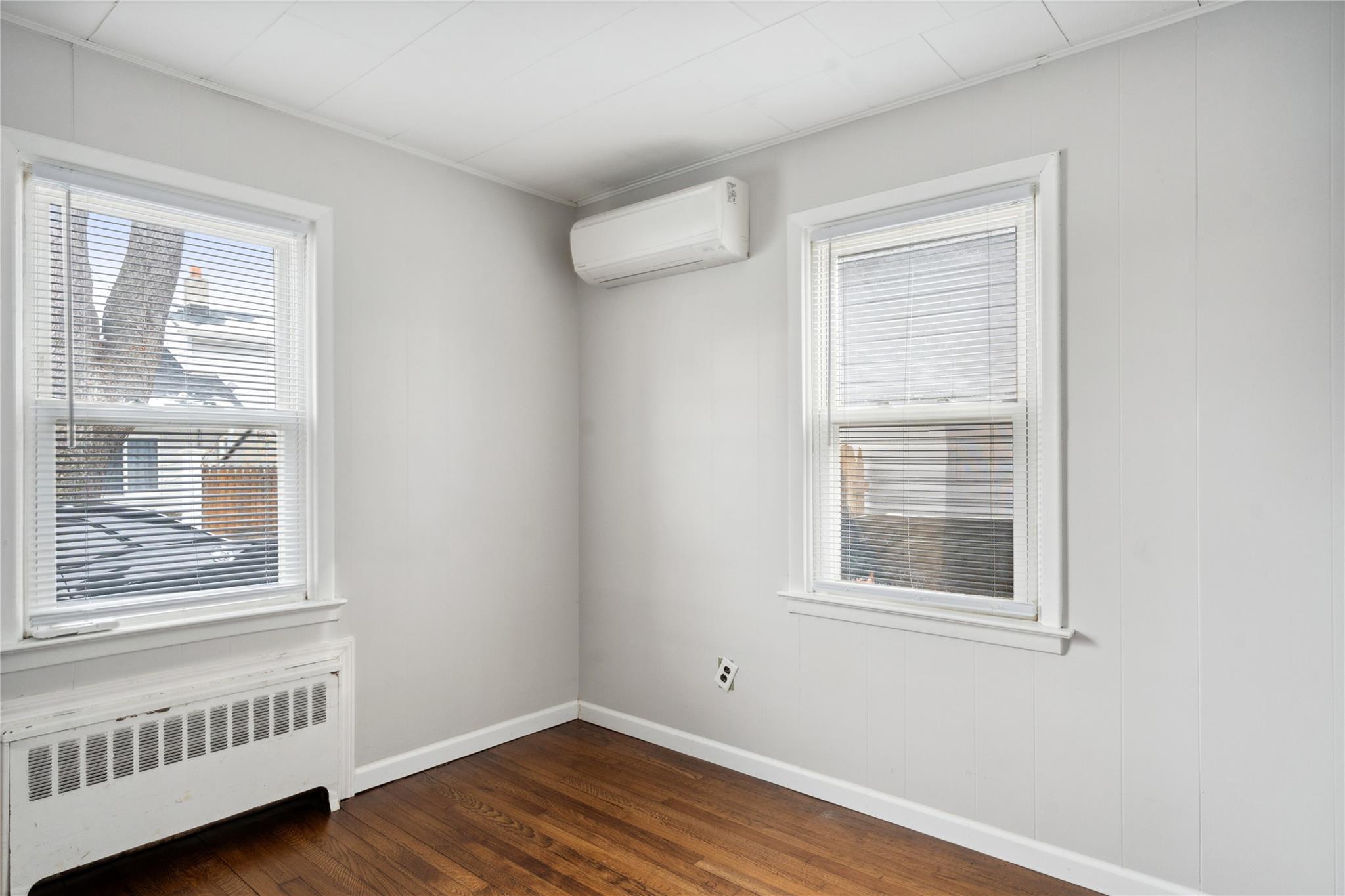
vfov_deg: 61.9
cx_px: 672
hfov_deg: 84.0
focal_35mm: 20
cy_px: 448
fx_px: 747
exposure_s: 1/80
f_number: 7.1
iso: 800
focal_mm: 20
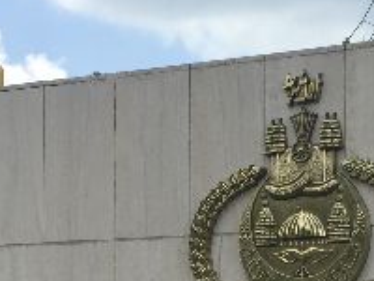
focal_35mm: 107
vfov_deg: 13.3
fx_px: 1156
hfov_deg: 18.2
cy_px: 380
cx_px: 299
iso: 32
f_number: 2.2
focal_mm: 4.15
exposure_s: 1/1582
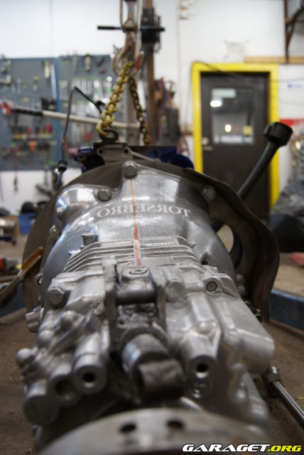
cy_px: 228
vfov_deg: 57.2
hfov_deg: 40.0
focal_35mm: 33
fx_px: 417
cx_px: 152
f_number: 4
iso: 400
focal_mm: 22
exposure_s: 1/20
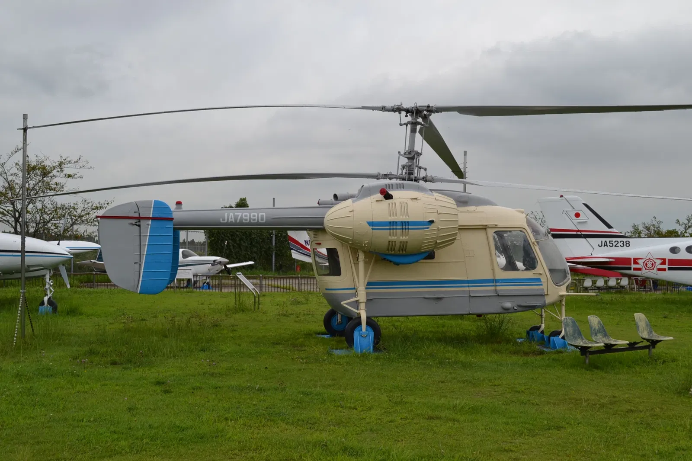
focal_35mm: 42
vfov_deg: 31.9
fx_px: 807
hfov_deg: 46.4
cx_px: 346
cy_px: 230
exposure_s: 1/250
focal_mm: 28
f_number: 8
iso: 100
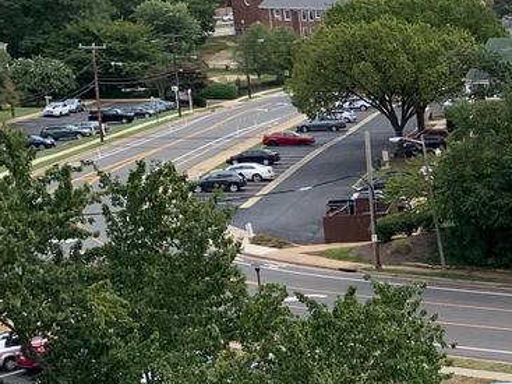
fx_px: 1508
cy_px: 276
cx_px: 995
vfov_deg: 14.5
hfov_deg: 15.7
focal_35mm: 102
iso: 25
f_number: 1.8
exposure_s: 1/1748
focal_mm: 4.25
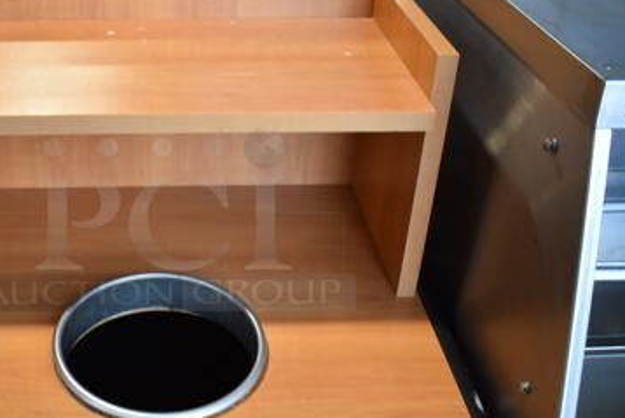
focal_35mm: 46
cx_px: 162
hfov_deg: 41.6
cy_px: 219
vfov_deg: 29.3
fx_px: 799
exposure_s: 1/125
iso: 1250
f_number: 3.5
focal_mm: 18
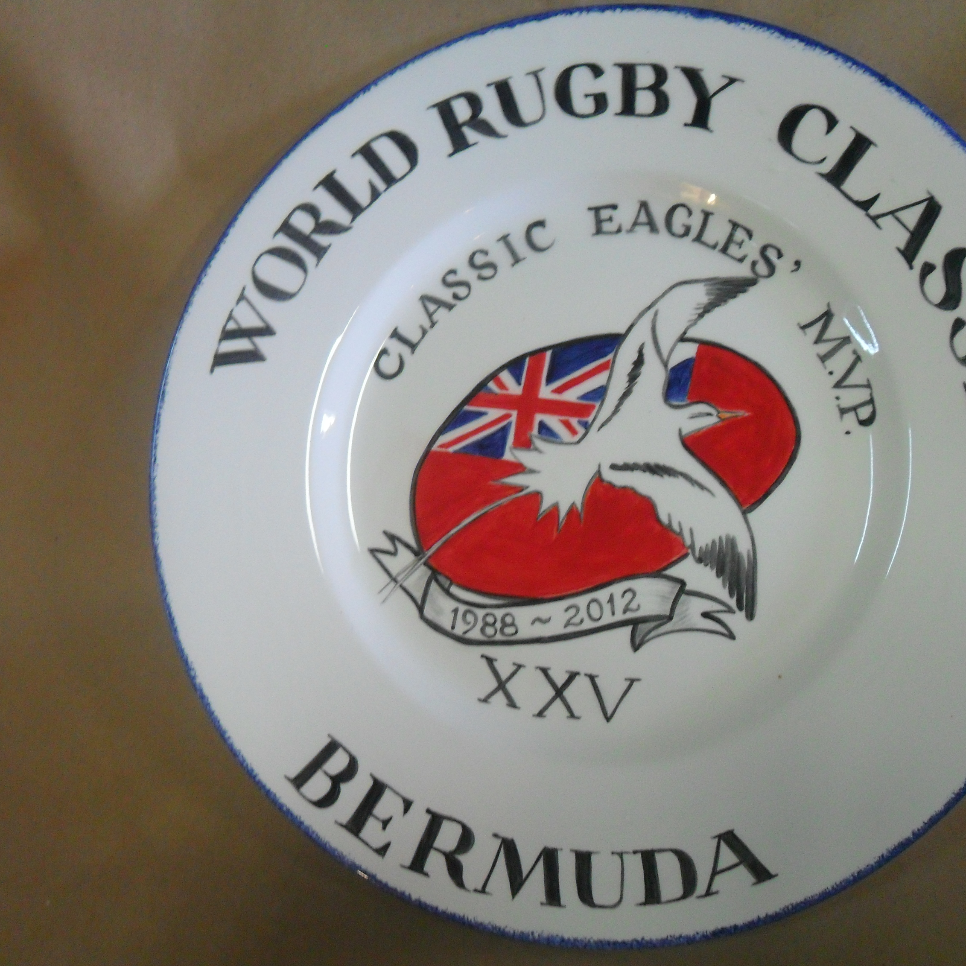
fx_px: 1326
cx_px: 570
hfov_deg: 39.9
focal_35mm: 42
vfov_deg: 40.0
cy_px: 478
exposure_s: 1/30
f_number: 2.8
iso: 200
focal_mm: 6.2
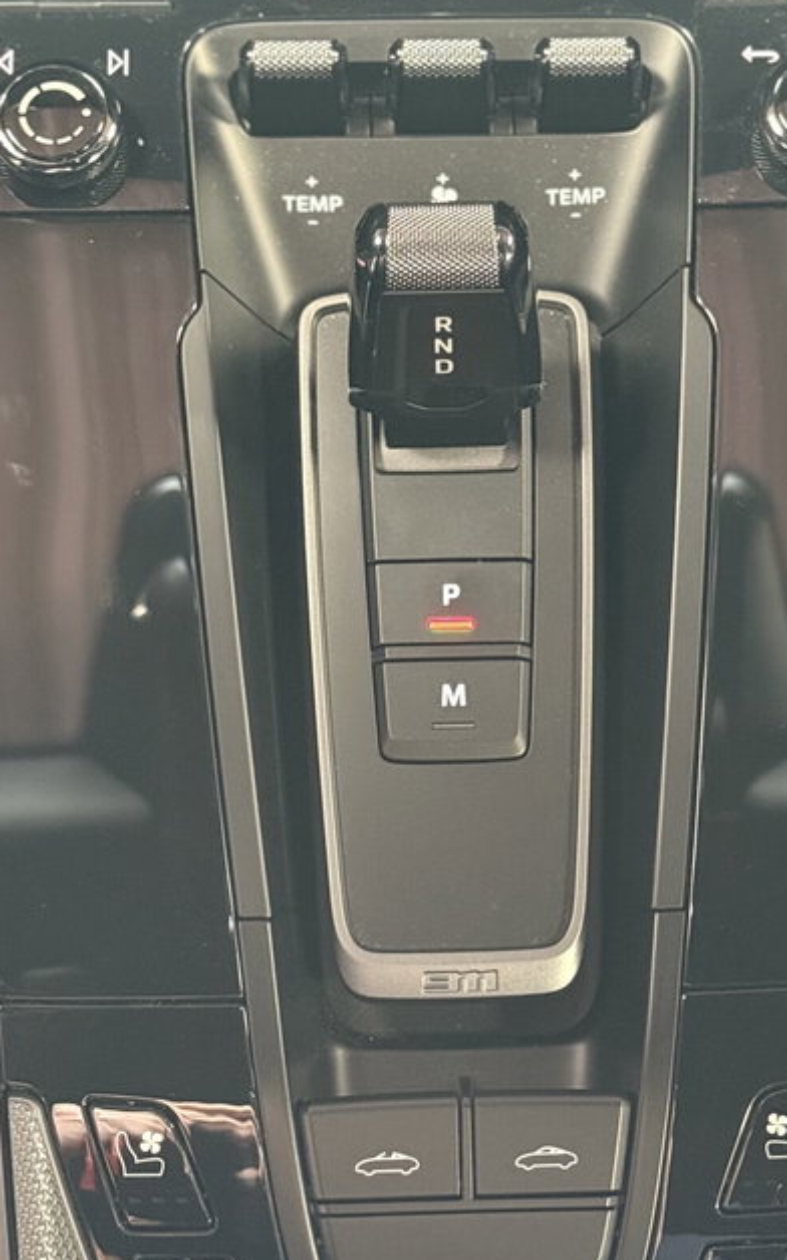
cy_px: 598
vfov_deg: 24.9
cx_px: 544
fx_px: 2851
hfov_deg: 15.7
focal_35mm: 83
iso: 800
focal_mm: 6.76
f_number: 1.78
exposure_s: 1/27
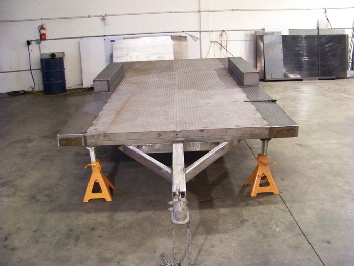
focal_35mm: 36
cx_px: 177
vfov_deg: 39.7
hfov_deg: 51.4
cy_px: 133
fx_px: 368
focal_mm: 5.85
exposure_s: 1/25
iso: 400
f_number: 2.8
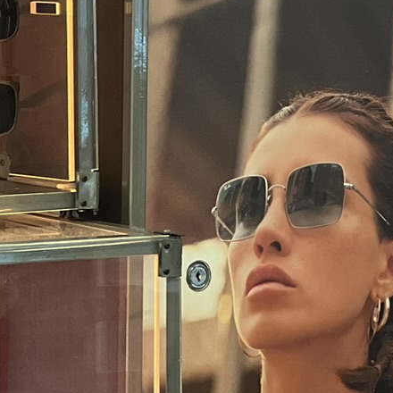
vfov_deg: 5.5
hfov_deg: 5.5
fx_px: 4072
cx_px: 113
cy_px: -19
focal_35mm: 317
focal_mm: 9
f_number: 2.8
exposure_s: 1/40
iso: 160
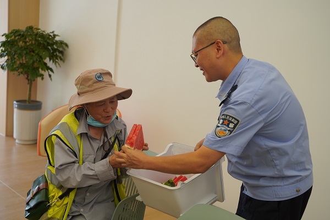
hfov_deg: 48.5
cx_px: 165
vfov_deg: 33.4
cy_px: 110
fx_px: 367
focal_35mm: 40
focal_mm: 40
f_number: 4
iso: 1000
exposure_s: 1/160
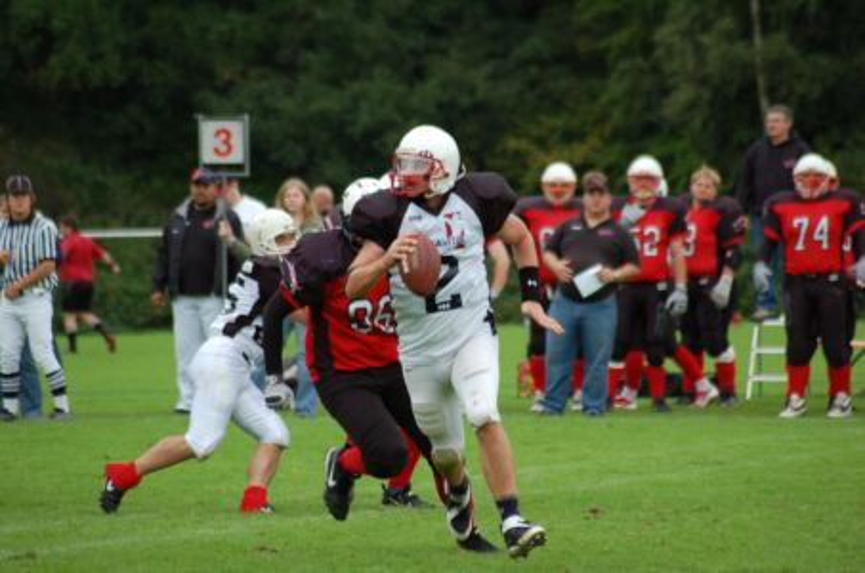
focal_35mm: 330
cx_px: 432
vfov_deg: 4.1
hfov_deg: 6.3
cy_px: 286
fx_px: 7912
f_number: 5.3
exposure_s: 1/500
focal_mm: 220
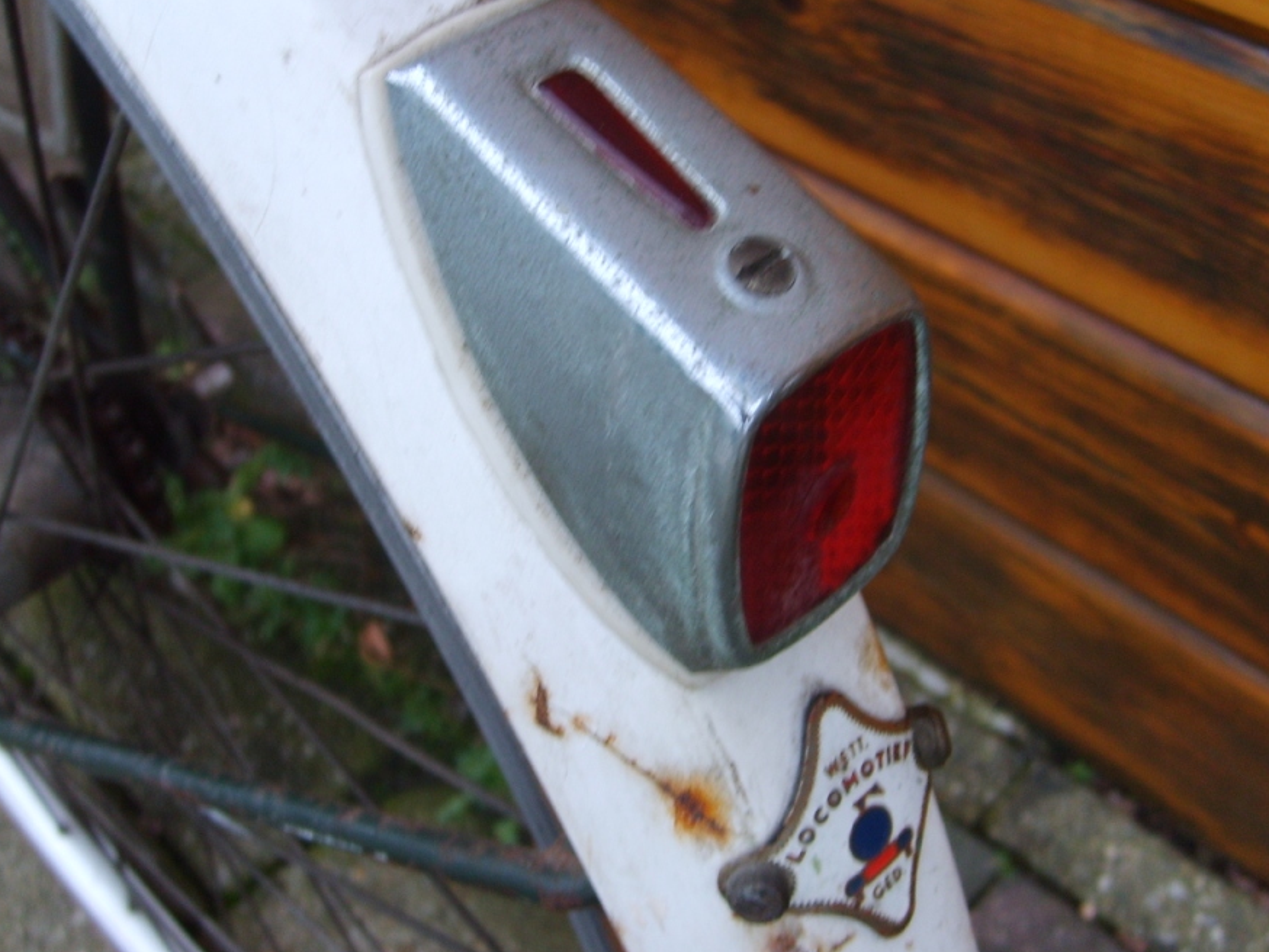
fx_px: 1503
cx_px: 643
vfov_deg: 35.1
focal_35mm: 41
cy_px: 457
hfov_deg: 45.8
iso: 73
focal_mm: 5.8
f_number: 2.8
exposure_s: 1/30
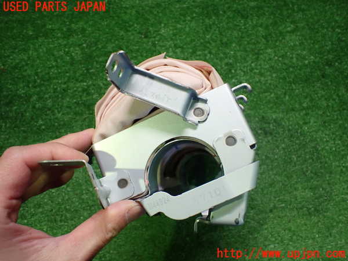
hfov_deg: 60.0
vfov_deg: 46.8
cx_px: 174
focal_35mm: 30
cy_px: 130
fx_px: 302
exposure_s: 1/125
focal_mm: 5.4
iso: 800
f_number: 2.3
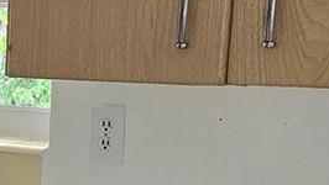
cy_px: 226
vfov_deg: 10.9
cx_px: -228
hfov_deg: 16.9
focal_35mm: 109
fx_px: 951
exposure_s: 1/120
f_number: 2.2
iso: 80
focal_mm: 2.2
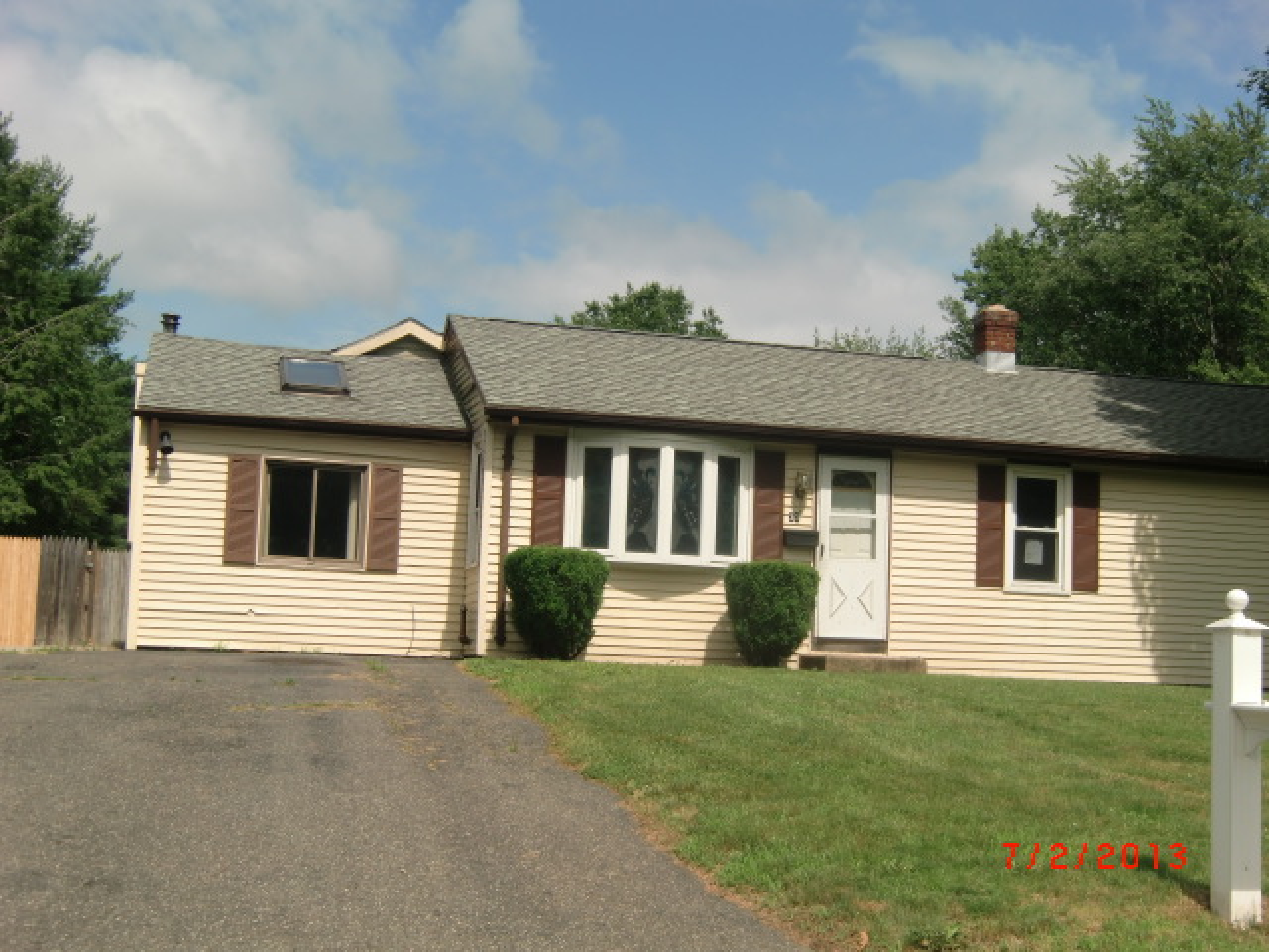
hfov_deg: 40.4
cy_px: 476
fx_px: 1723
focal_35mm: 47
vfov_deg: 30.9
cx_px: 634
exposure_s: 1/800
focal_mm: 8.4
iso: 64
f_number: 4
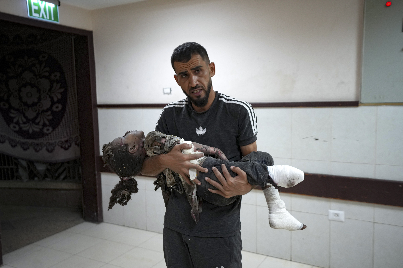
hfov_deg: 55.8
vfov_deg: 38.9
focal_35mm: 34
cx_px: 202
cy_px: 134
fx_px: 381
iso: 2000
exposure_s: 1/100
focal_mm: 34
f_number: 2.8
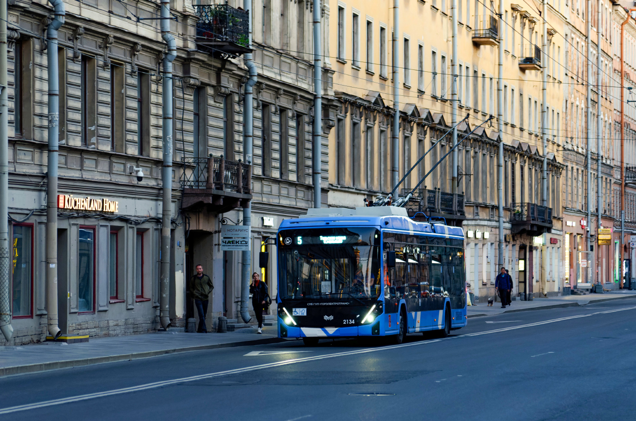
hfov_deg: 15.2
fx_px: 2380
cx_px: 318
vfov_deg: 10.1
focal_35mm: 135
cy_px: 210
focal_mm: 90
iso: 800
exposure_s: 1/160
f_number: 4.5
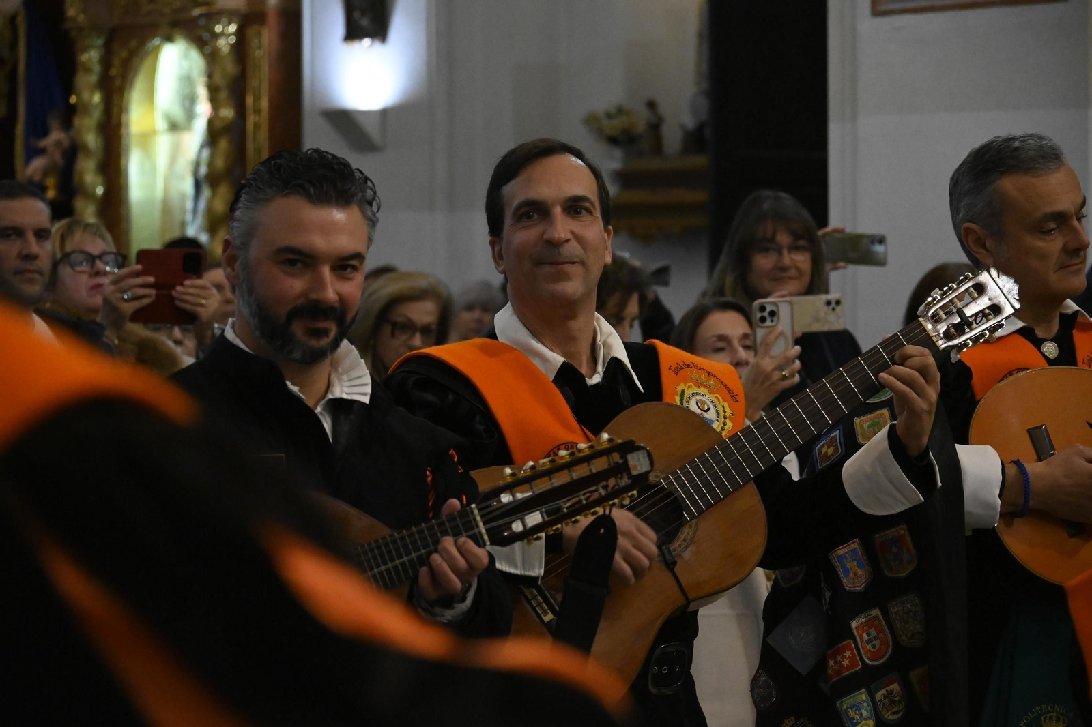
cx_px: 546
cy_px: 364
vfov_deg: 11.0
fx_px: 3775
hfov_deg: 16.5
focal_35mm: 124
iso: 5000
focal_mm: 83
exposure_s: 1/200
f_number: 5
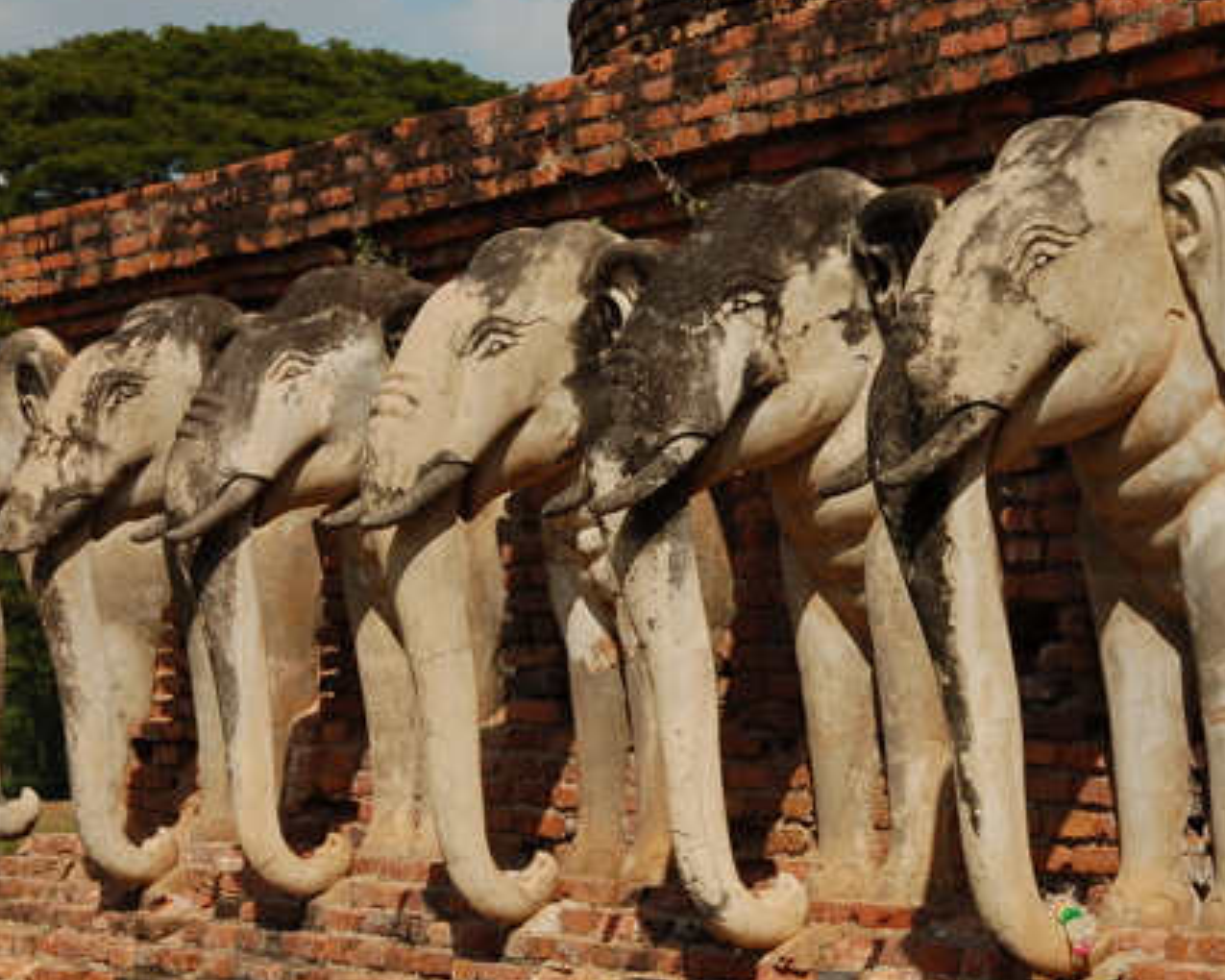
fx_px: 4097
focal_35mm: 113
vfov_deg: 13.6
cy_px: 484
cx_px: 620
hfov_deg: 17.0
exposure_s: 1/400
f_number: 10
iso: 200
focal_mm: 62
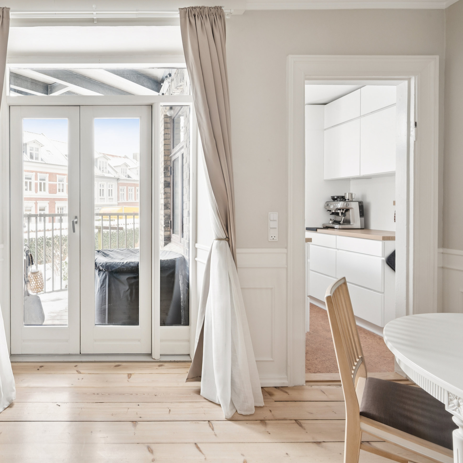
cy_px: 226
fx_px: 318
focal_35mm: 21
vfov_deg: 72.1
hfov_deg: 67.0
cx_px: 108
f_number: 9
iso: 640
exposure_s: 1/10
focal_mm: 16
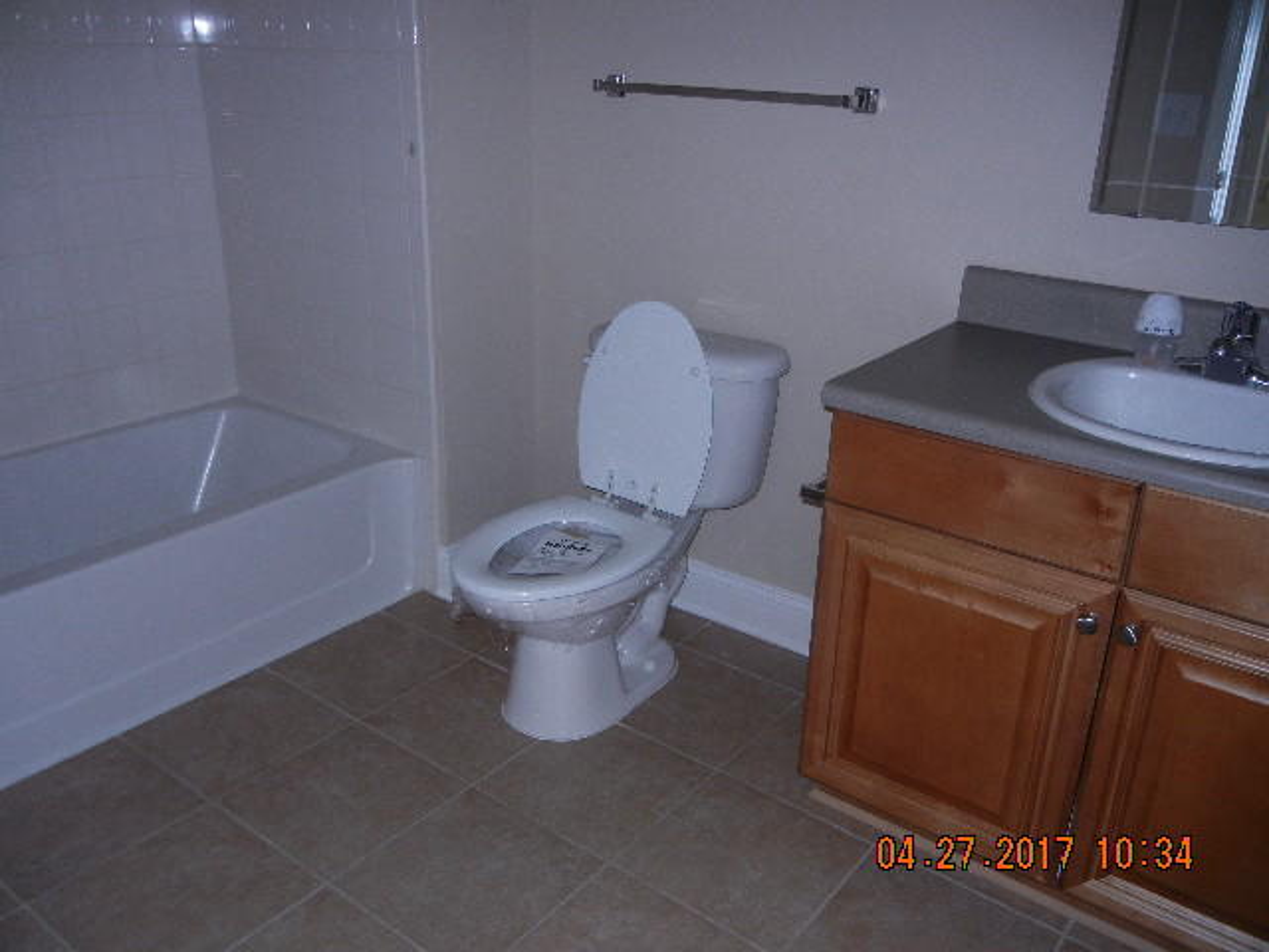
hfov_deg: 60.0
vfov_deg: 46.8
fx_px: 1100
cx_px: 634
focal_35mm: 30
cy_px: 476
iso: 200
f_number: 3.5
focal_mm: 5.4
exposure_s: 1/30
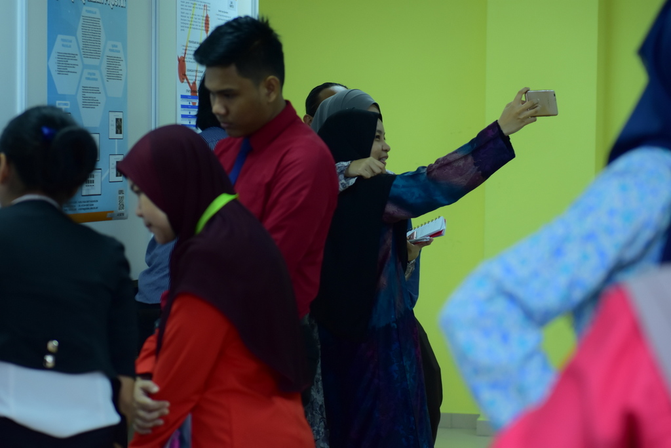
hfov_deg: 19.5
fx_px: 1957
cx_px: 336
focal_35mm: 105
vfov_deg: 13.0
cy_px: 224
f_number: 2.8
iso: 800
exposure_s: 1/125
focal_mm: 70
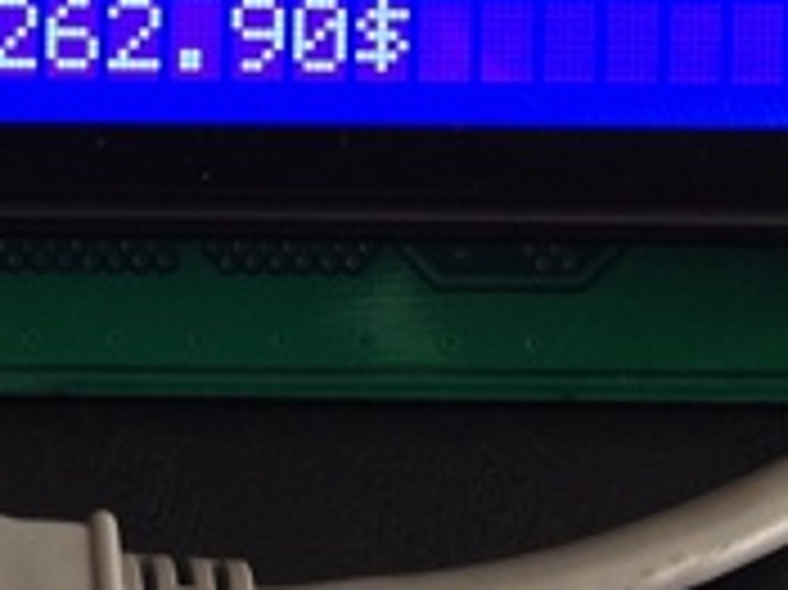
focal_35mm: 154
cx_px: -464
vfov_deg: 9.6
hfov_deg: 12.1
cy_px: 41
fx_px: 3503
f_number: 2.4
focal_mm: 4.28
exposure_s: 1/30
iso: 50
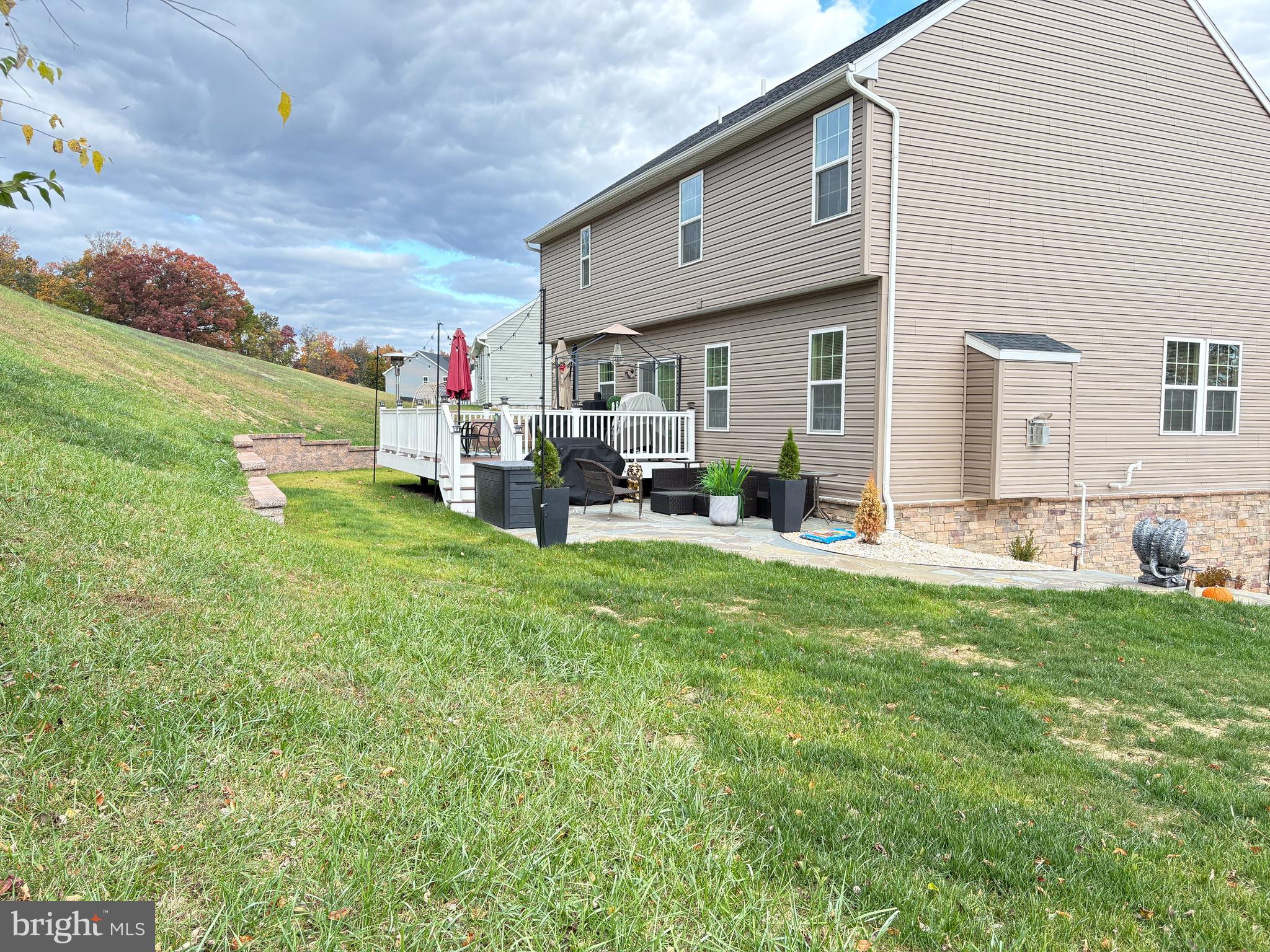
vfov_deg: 53.1
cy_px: 476
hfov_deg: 67.3
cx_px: 635
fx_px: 954
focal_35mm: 26
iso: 64
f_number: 1.6
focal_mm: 5.96
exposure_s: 1/531
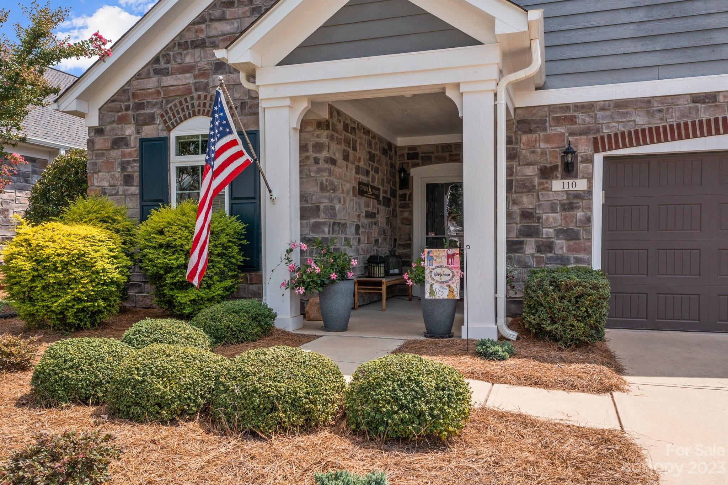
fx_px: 566
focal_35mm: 28
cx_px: 364
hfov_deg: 65.5
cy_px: 242
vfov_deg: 46.4
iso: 100
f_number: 5.6
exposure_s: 1/500
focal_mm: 10.26
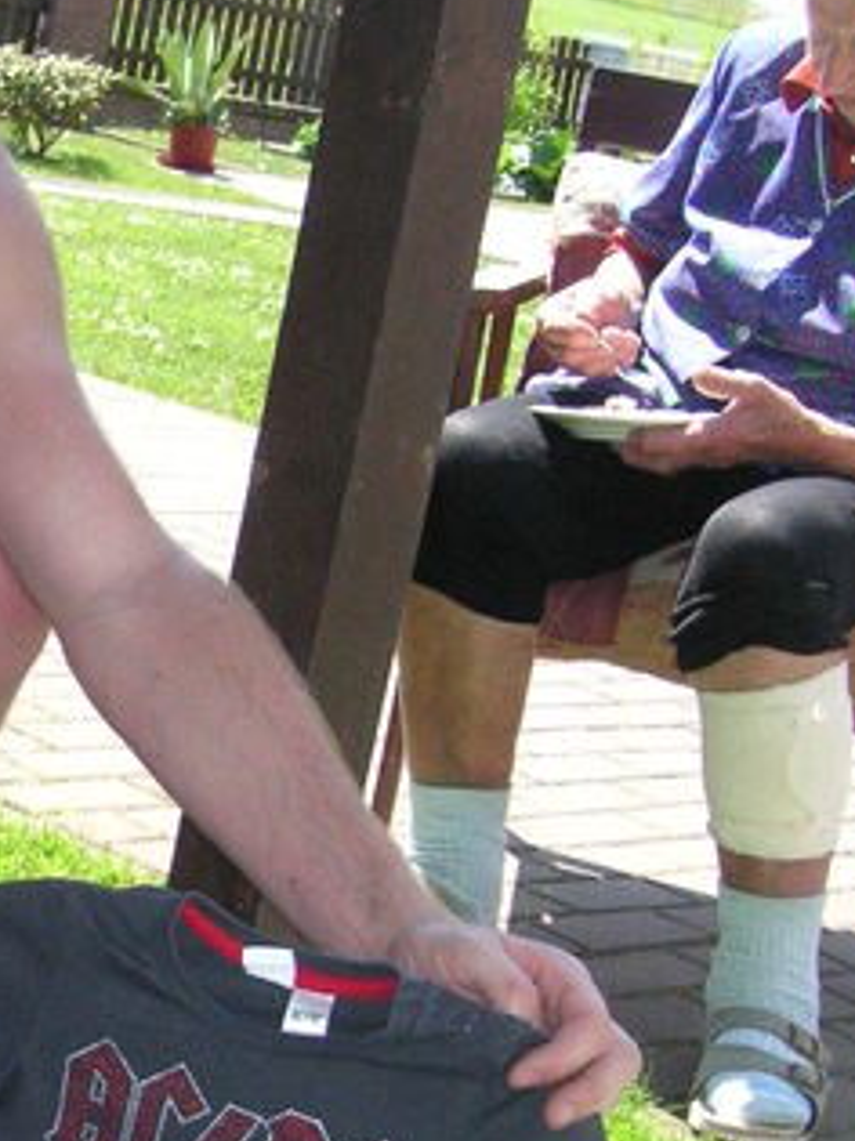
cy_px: 695
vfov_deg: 20.8
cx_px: -149
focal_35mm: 94
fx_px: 3098
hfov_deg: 15.2
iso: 125
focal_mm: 6.1
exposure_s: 1/1000
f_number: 2.8
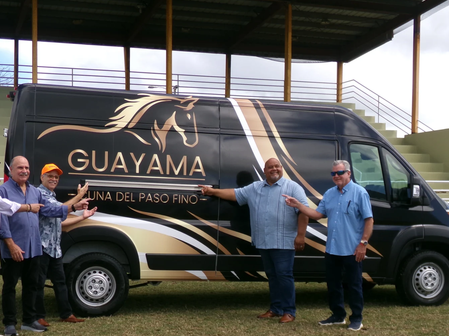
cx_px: 206
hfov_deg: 36.1
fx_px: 687
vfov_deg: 27.3
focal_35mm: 53
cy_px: 232
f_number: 4
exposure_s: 1/450
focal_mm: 6.6
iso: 100
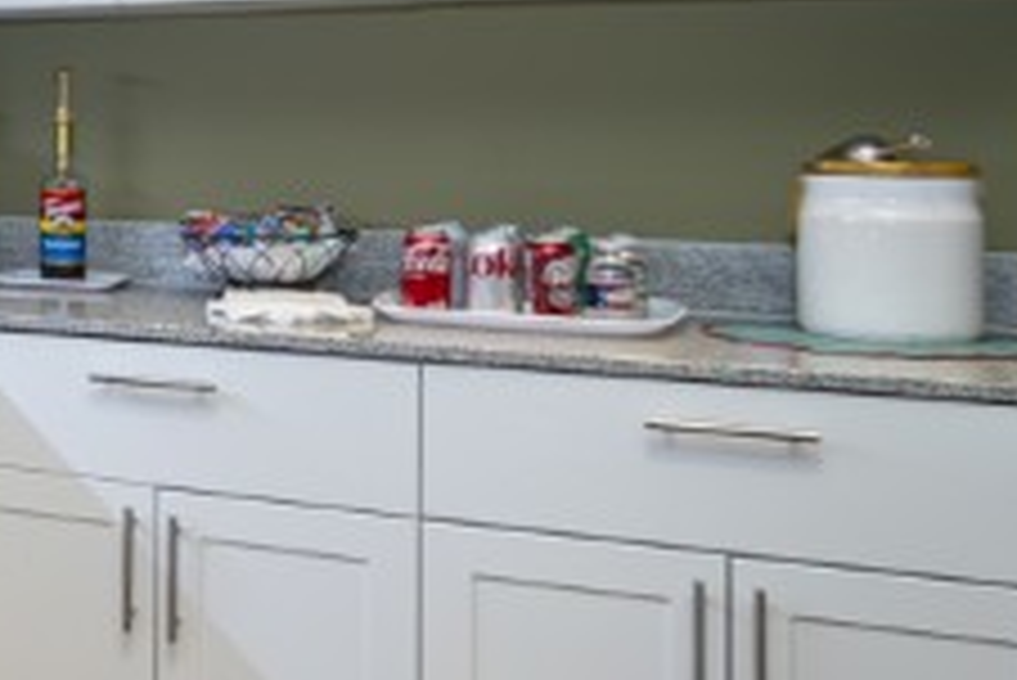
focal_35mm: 51
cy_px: 252
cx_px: -508
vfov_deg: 26.4
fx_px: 1442
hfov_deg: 27.2
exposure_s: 1/50
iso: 100
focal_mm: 16
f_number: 2.8
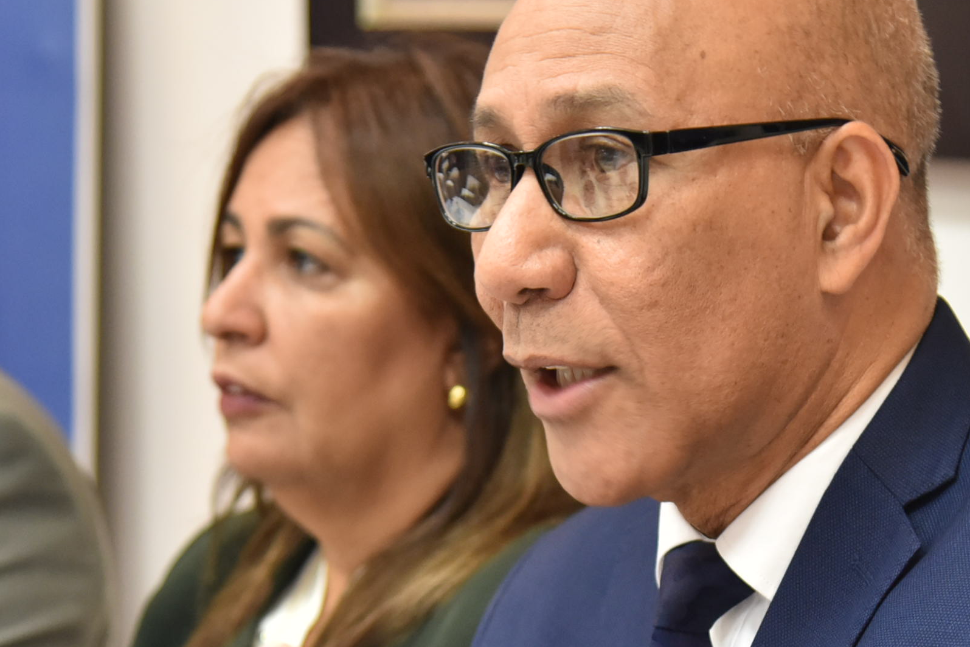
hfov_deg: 13.7
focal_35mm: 150
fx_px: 4042
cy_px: 446
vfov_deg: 9.1
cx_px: 602
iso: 2000
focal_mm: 65
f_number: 4
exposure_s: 1/60
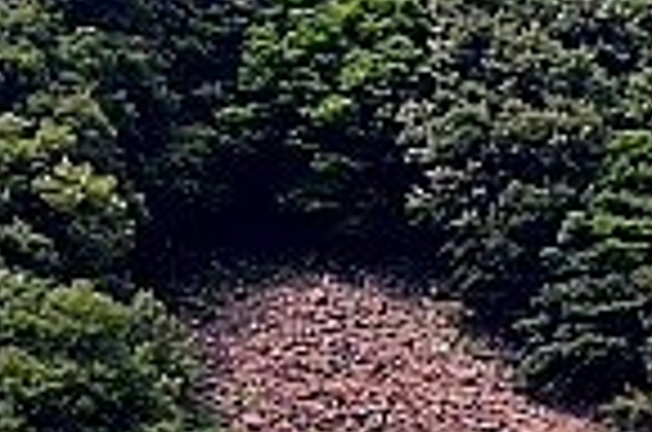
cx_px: 1169
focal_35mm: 291
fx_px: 5259
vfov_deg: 4.7
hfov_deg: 6.9
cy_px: 315
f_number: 8
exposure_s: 1/200
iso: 200
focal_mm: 44
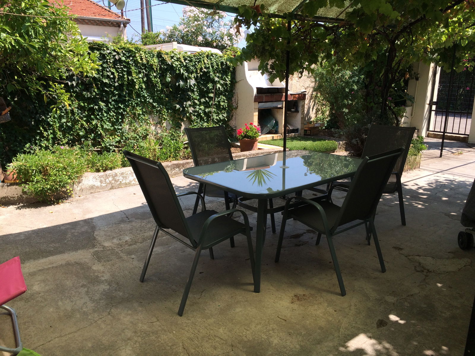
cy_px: 178
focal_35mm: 29
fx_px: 398
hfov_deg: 61.7
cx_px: 238
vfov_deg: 48.2
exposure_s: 1/933
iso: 32
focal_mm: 4.15
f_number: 2.2
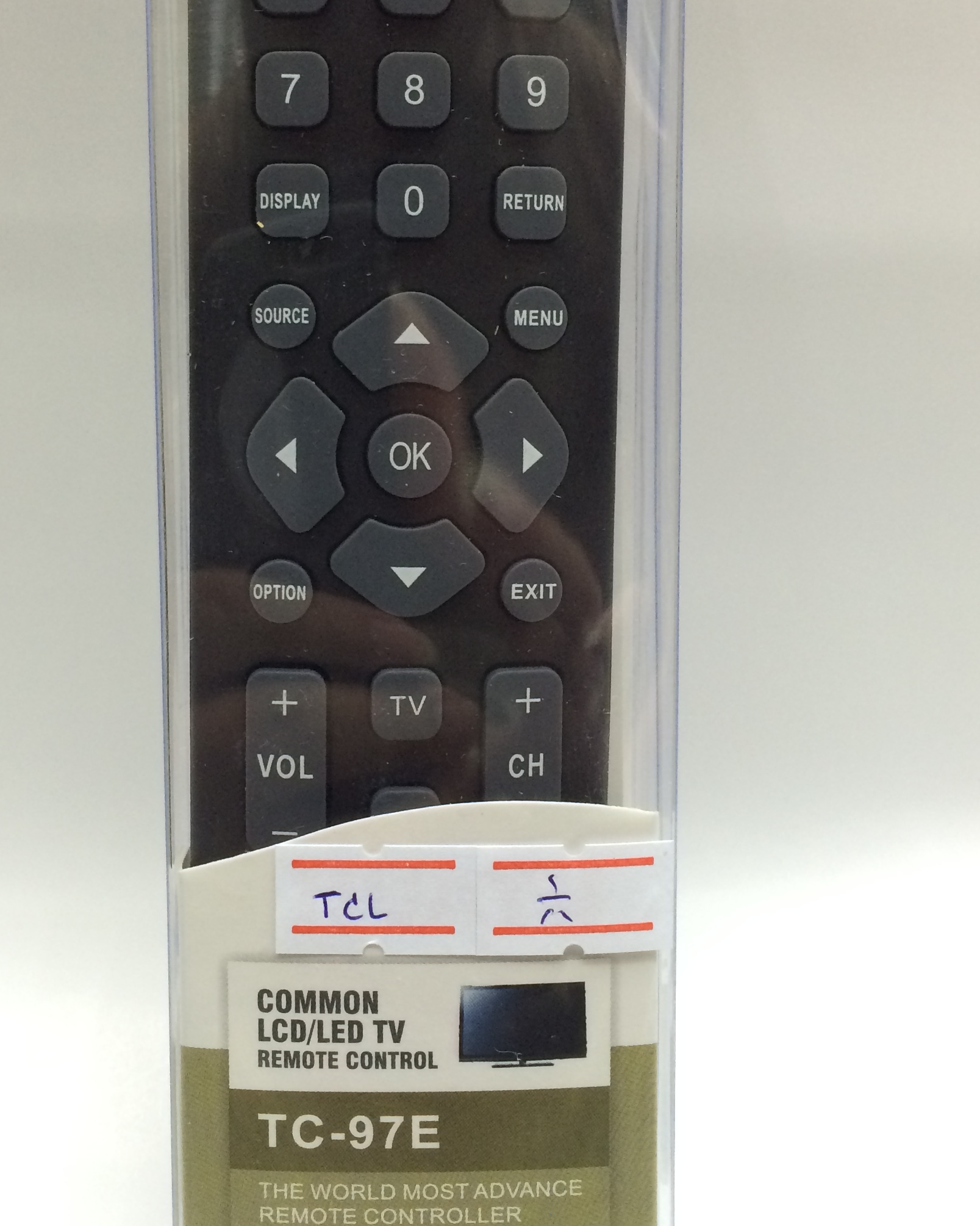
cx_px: 404
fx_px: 1668
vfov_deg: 40.2
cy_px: 494
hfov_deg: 32.7
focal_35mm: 46
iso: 160
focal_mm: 4.15
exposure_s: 1/33
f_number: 2.2
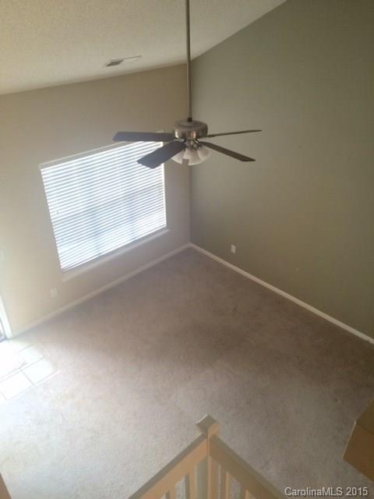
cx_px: 187
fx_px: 418
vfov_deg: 61.7
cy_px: 250
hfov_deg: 48.2
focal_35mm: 29
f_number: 2.2
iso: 64
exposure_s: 1/30
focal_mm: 4.15
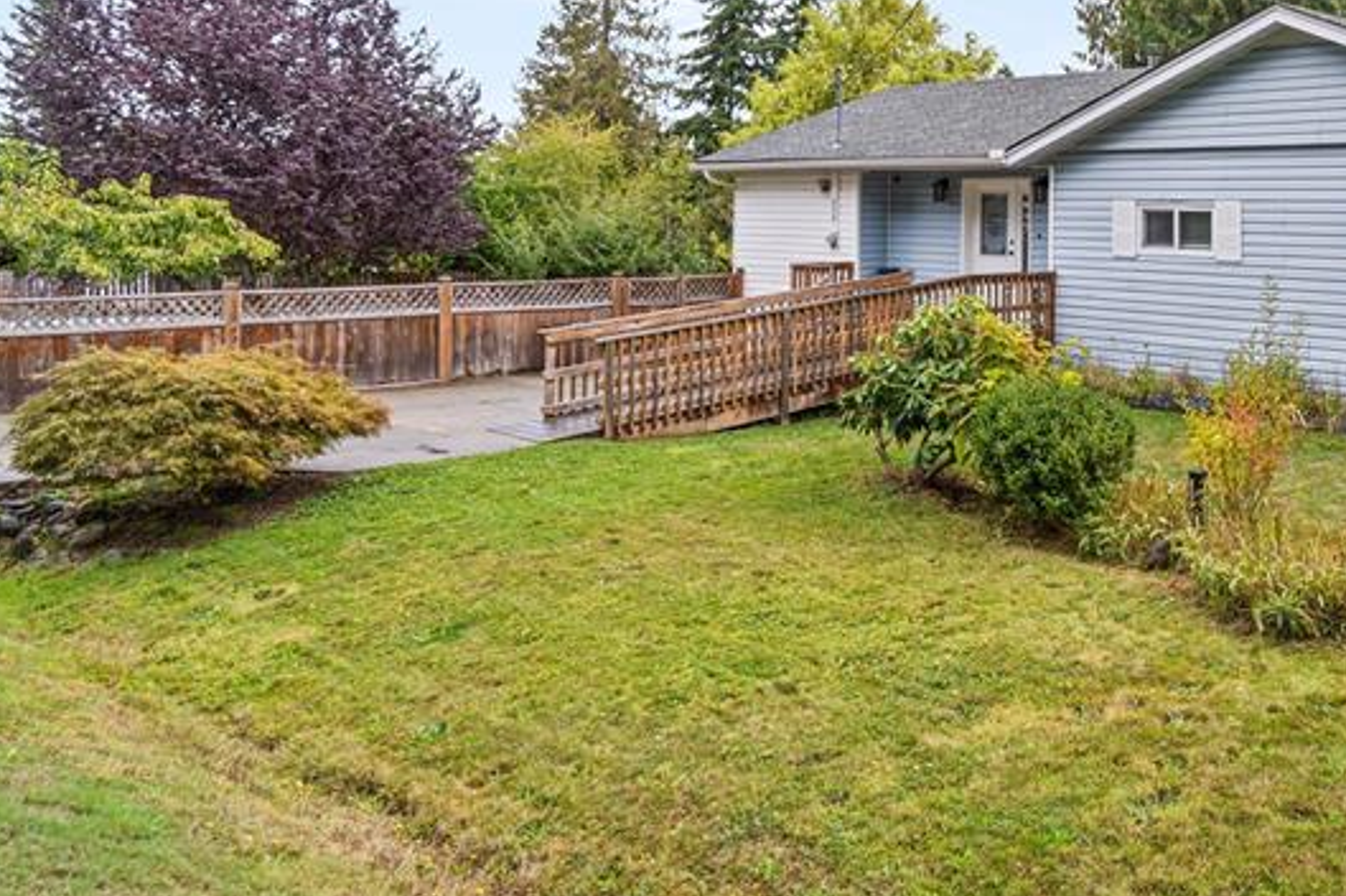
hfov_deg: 53.7
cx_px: 1127
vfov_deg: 37.9
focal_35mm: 32
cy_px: 64
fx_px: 1194
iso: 100
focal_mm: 11
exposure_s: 1/15
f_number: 11
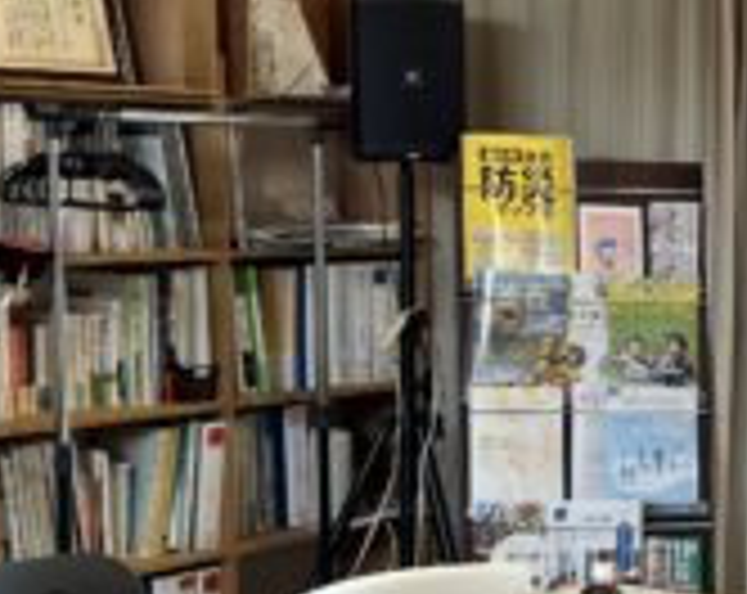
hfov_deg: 20.0
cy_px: 504
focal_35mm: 92
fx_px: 2029
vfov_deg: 16.5
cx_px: 814
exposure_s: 1/107
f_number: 1.5
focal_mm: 5.7
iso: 64
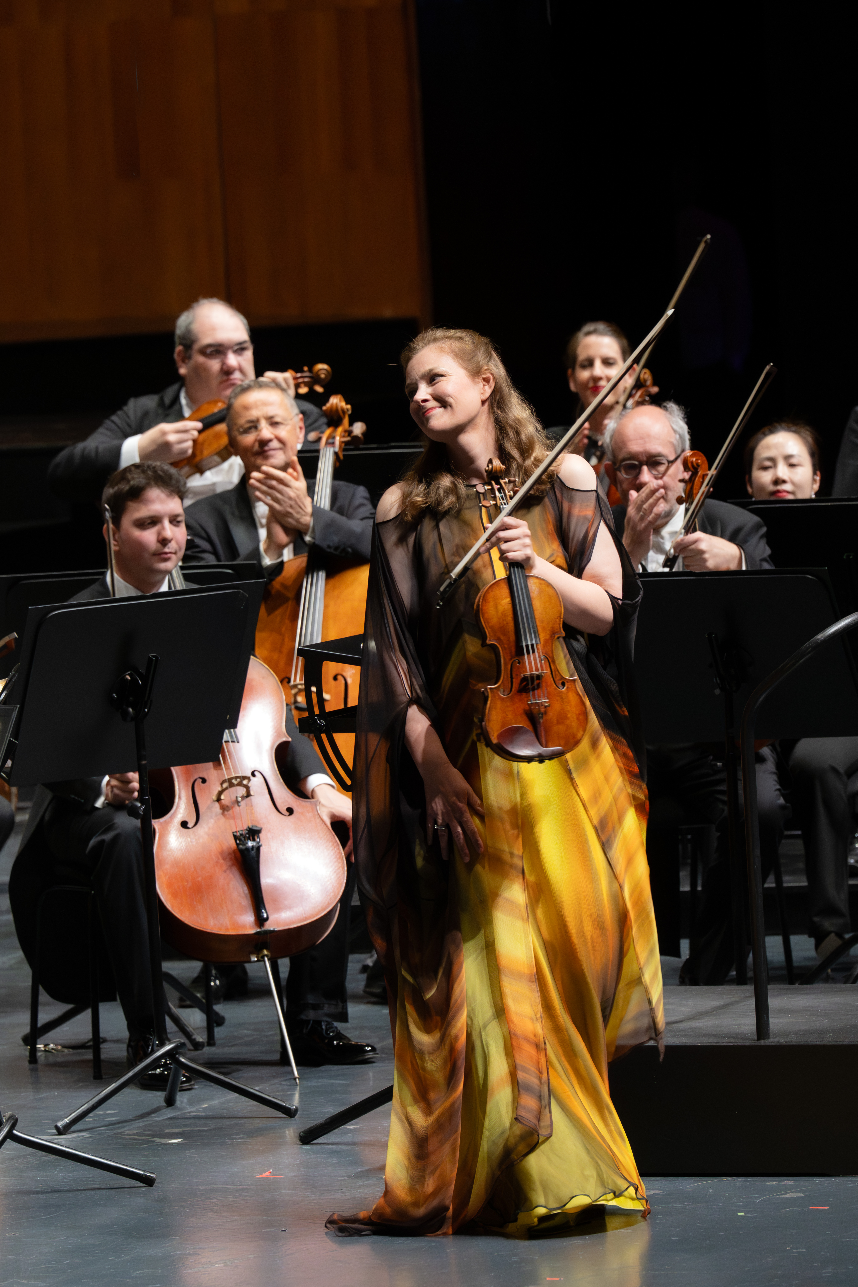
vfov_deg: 11.1
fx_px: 6613
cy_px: 644
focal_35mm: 185
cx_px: 429
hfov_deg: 7.4
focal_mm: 185
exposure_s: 1/200
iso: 6400
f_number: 5.6
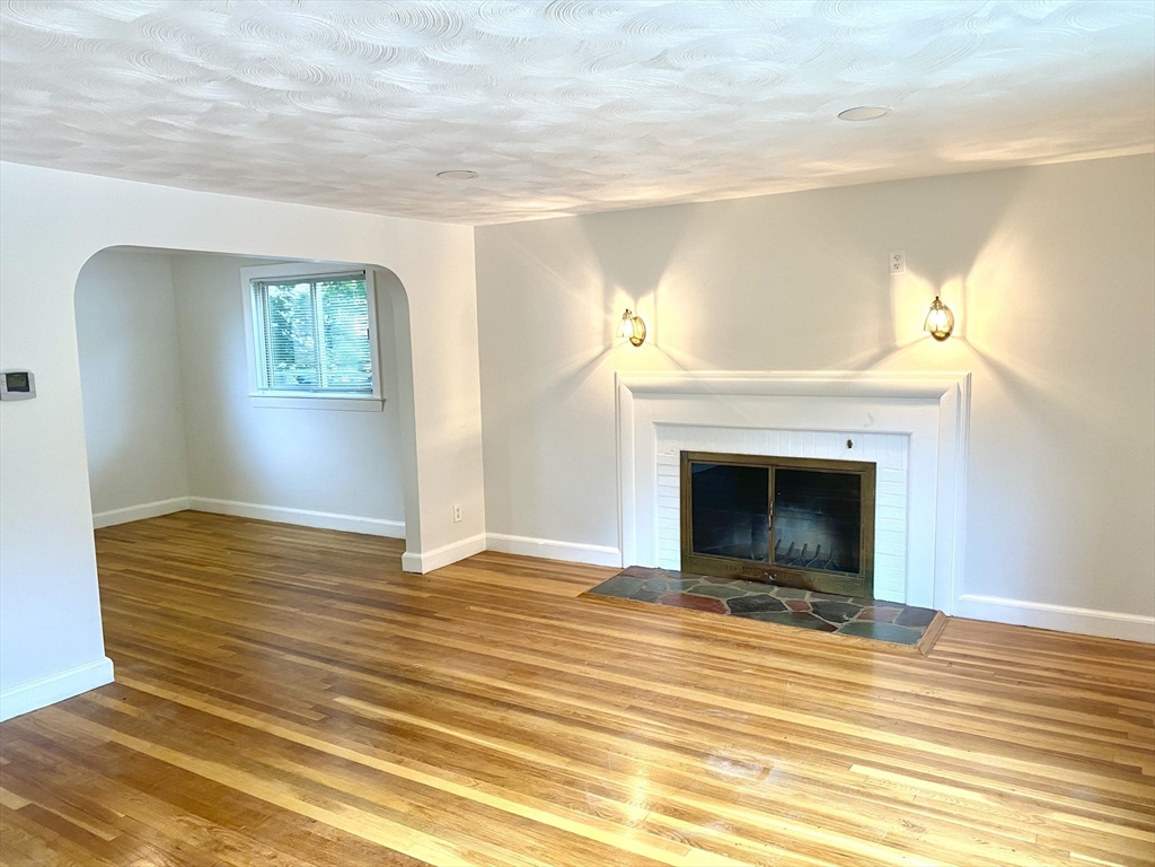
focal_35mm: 26
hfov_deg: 67.3
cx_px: 578
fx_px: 868
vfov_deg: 53.1
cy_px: 434
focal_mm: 4.25
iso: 100
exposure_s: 1/60
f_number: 1.8
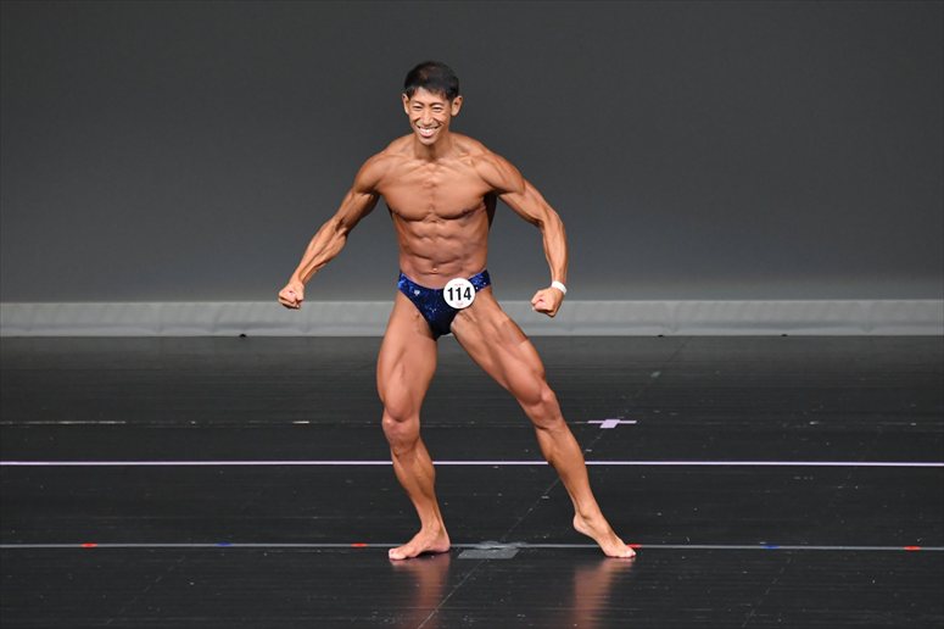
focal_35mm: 345
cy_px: 314
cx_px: 472
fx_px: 9042
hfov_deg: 6.0
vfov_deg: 4.0
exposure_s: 1/400
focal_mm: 230
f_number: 5.6
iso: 4000
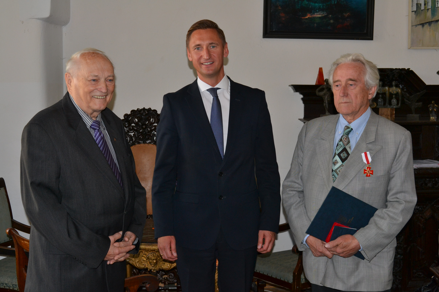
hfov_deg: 37.9
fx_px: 640
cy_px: 146
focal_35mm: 52
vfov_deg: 25.8
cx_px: 220
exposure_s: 1/60
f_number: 8
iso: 500
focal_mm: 35
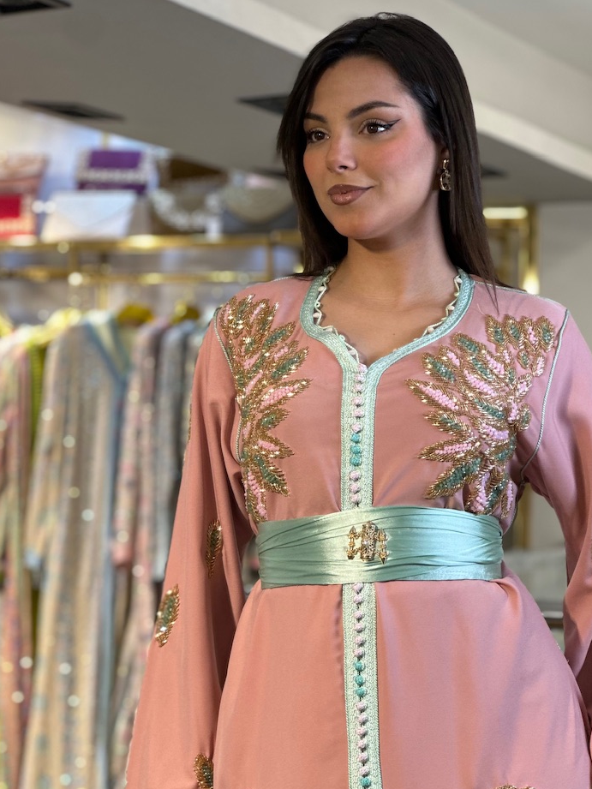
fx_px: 2439
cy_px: 465
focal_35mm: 107
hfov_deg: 13.8
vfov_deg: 18.4
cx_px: 320
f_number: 2.8
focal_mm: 9
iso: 64
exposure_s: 1/100
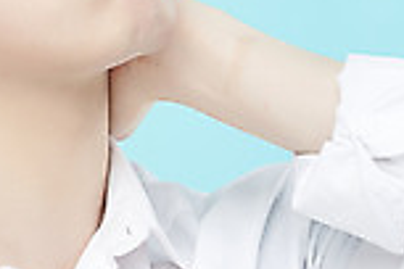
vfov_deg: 1.8
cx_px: -191
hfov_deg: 2.6
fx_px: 8764
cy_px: 3
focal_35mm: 781
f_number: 7.1
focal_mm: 200
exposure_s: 1/125
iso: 64
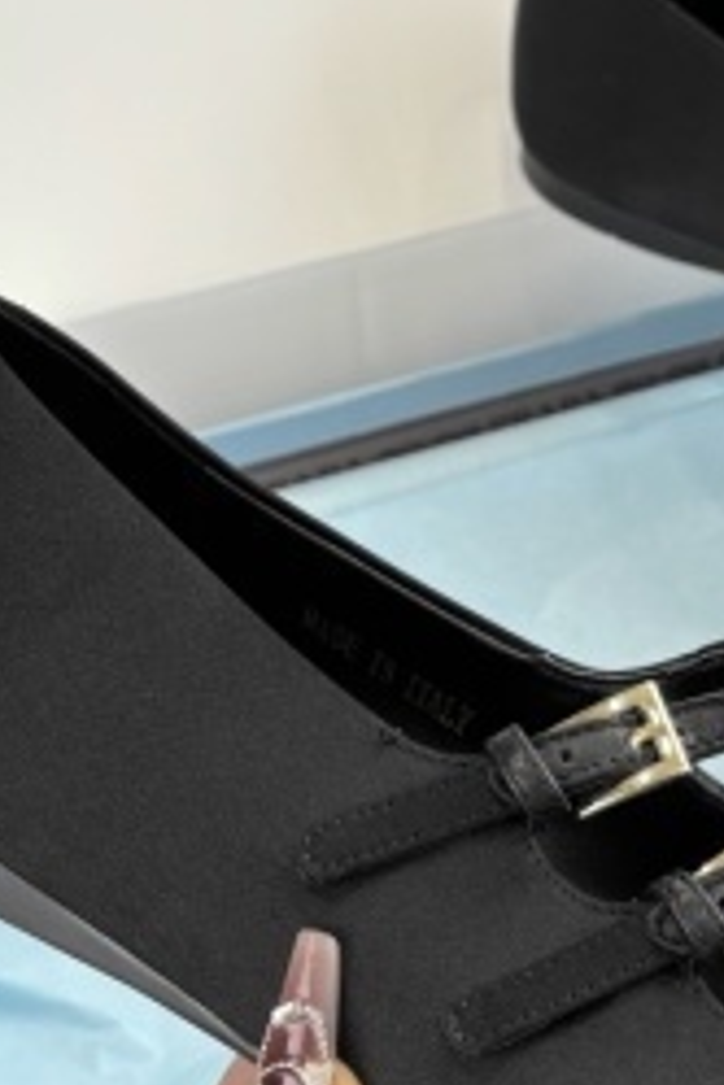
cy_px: 436
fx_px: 2624
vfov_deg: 23.3
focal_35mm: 87
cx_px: 724
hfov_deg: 15.4
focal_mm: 5.96
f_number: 1.6
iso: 64
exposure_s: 1/140
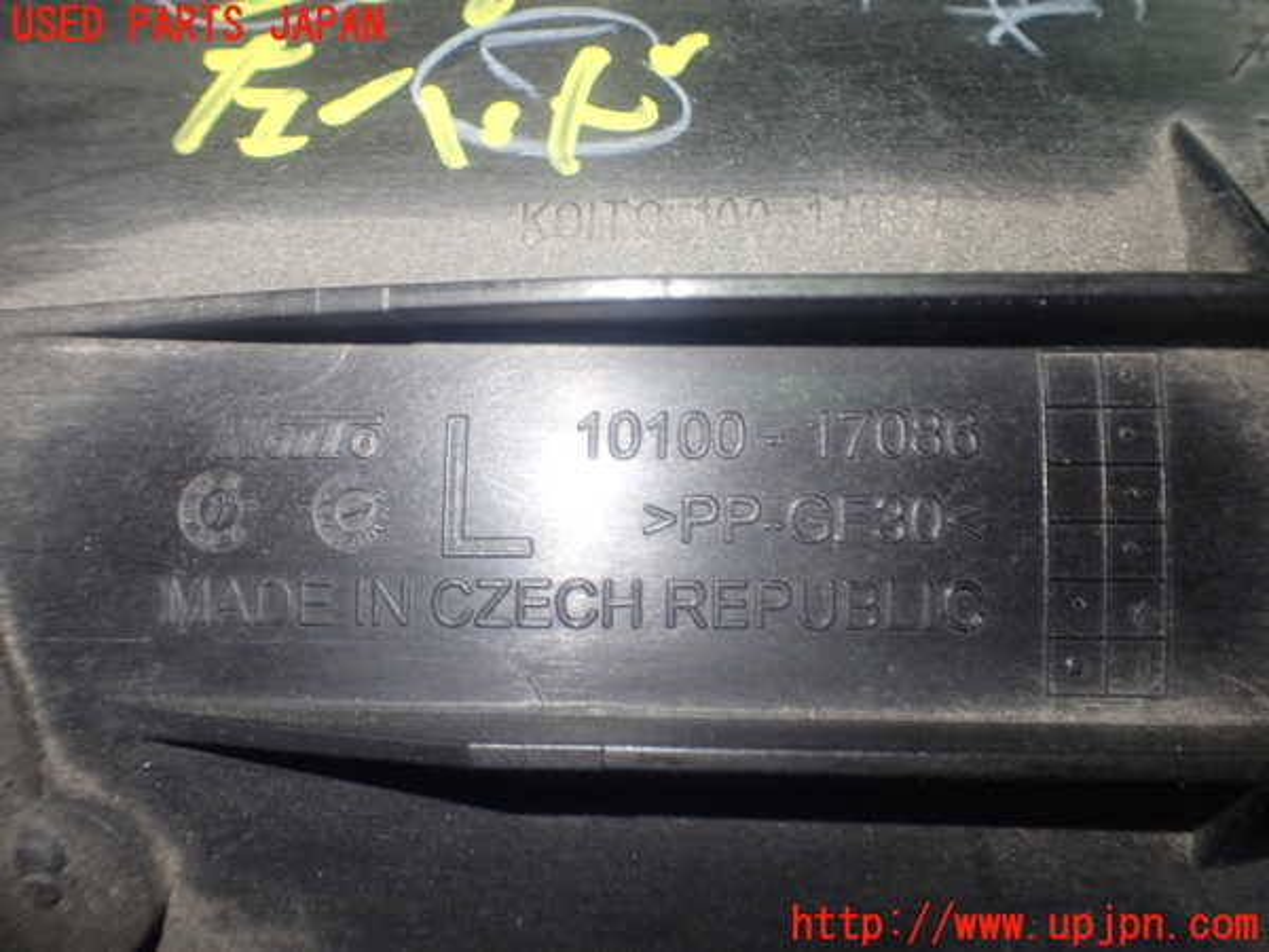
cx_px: 634
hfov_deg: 60.0
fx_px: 1100
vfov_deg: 46.8
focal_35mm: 30
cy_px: 476
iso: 200
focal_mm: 5.4
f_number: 2.3
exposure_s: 1/30
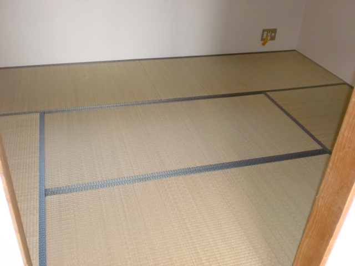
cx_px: 178
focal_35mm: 35
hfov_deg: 52.6
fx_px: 359
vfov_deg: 40.7
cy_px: 133
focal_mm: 6.3
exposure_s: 1/60
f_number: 3.1
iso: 320
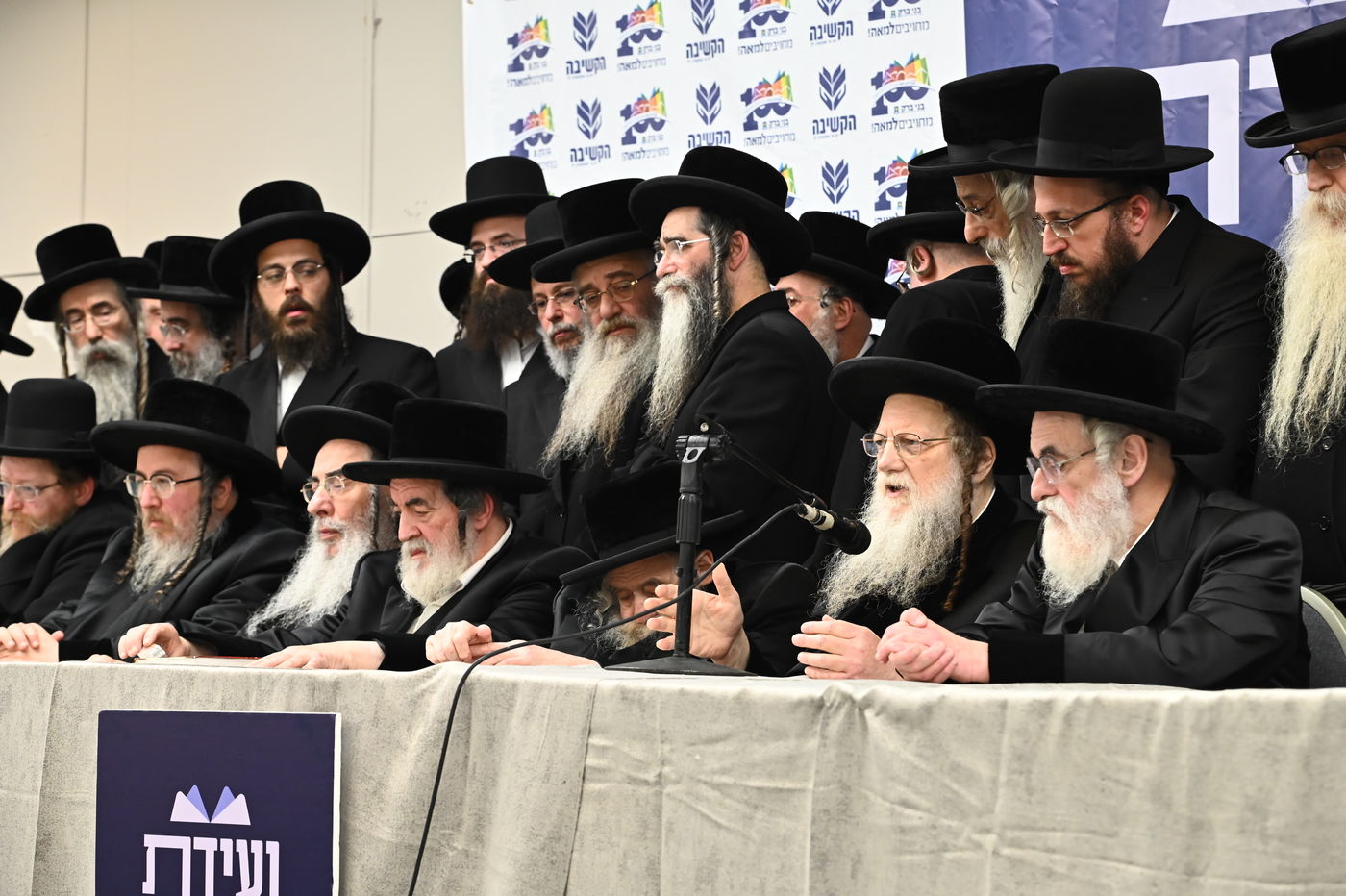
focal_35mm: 112
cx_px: 673
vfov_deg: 12.2
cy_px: 448
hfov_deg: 18.3
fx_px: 4185
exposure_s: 1/125
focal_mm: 112
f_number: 7.1
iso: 2500
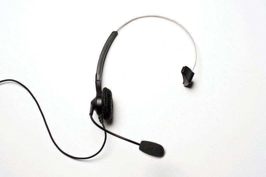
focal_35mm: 60
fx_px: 443
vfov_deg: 22.6
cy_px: 88
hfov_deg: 33.4
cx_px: 133
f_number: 9
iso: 100
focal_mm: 60
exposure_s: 1/160
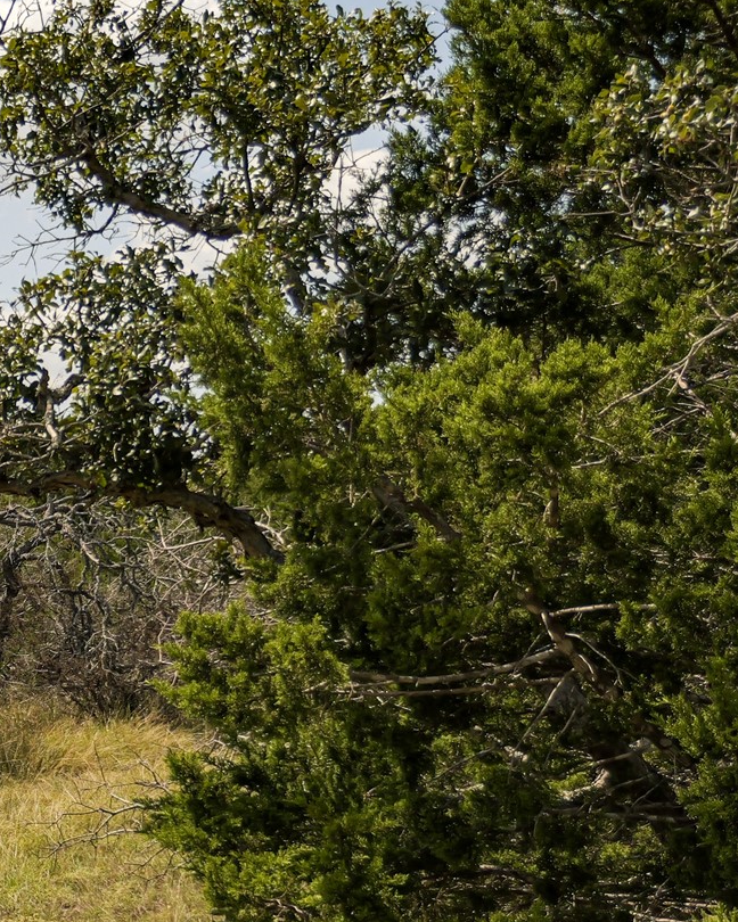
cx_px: -220
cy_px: 742
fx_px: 2020
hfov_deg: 19.2
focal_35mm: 74
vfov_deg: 25.3
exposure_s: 1/2500
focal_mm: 15
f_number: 2.8
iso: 100
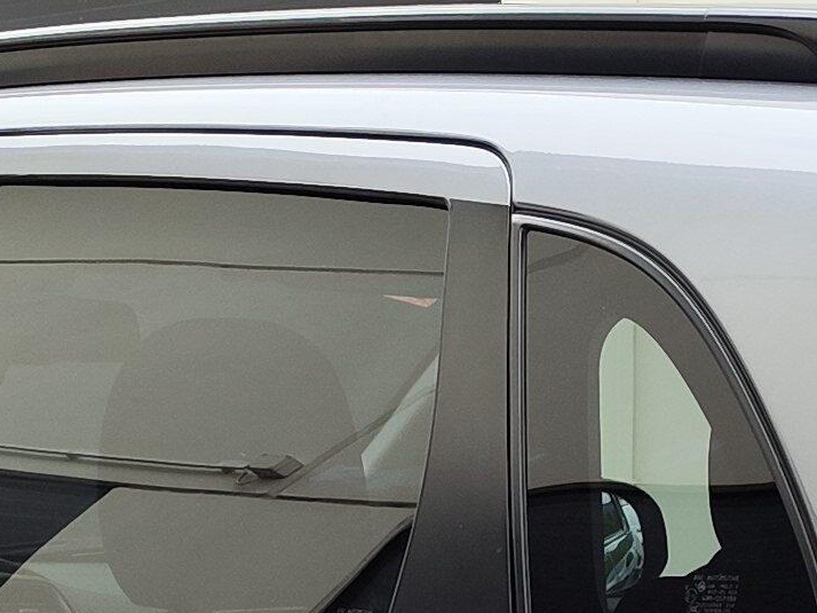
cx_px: 690
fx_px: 3114
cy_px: 1156
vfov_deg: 10.5
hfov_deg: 14.8
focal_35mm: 132
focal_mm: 7.01
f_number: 1.69
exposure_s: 1/117
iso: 50
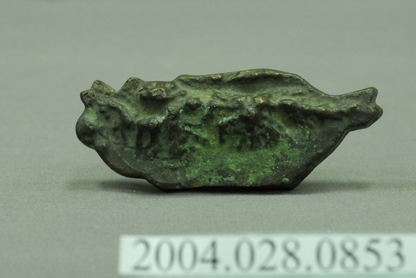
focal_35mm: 97
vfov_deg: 14.1
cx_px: 214
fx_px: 1122
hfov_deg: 21.0
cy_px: 135
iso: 1000
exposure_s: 1/10
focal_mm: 60
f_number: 10
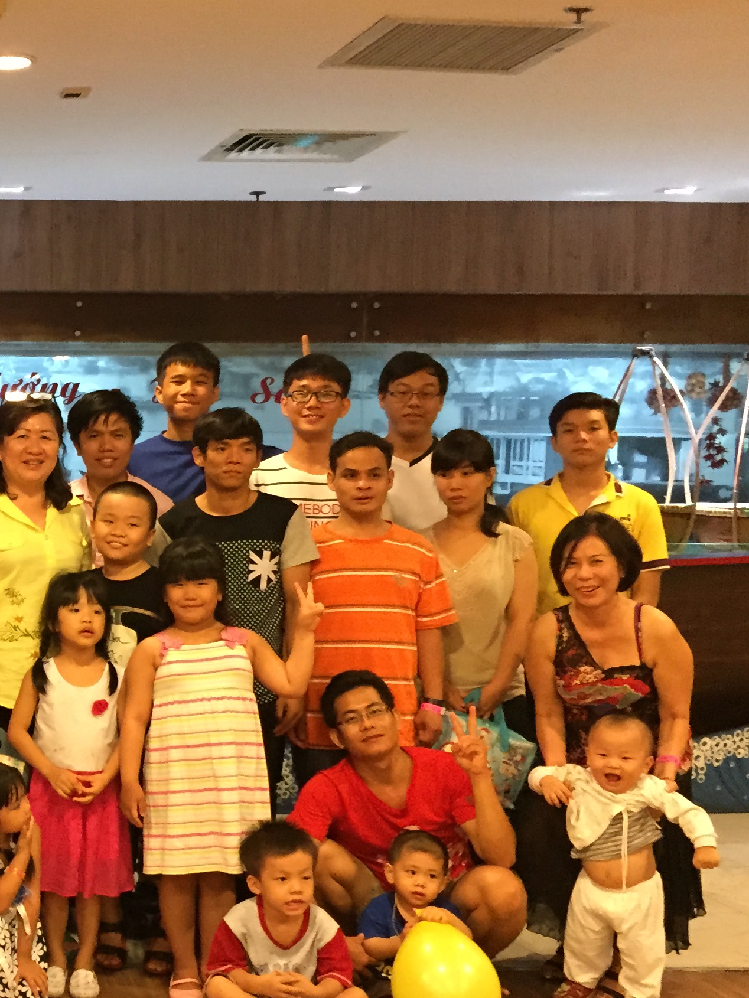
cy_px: 592
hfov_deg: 23.7
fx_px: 1615
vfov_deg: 34.2
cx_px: -167
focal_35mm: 56
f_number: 2.2
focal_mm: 4.15
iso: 250
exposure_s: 1/25
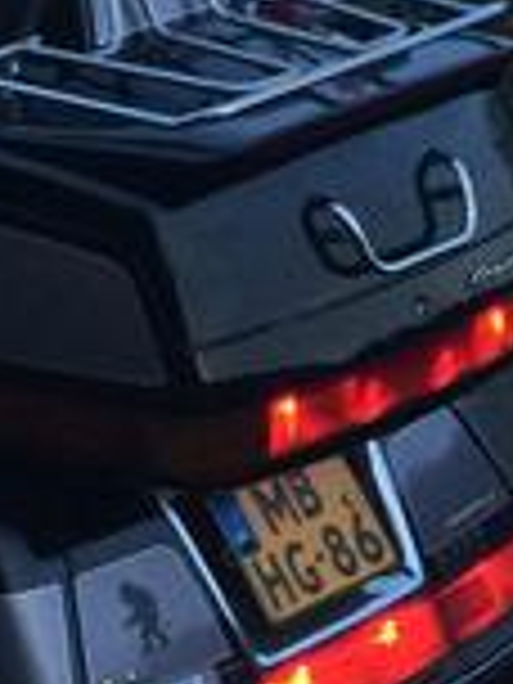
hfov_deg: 8.8
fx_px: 3023
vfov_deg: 12.0
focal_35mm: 153
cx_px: -711
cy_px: -513
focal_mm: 4.15
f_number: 2.2
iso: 64
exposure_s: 1/33
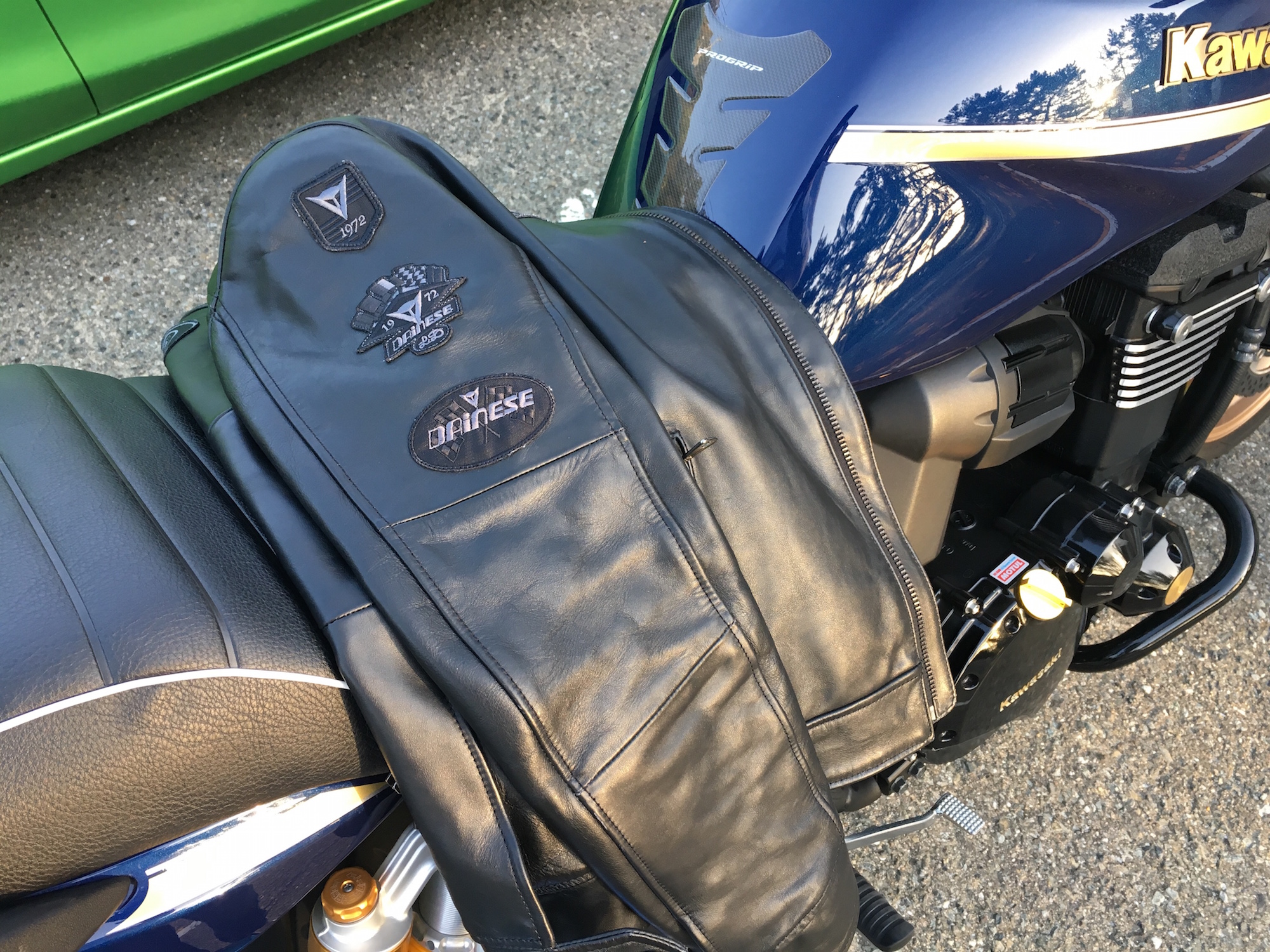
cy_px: 476
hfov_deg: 61.7
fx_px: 1064
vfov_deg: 48.2
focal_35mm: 29
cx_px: 635
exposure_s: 1/40
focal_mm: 4.15
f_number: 2.2
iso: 25
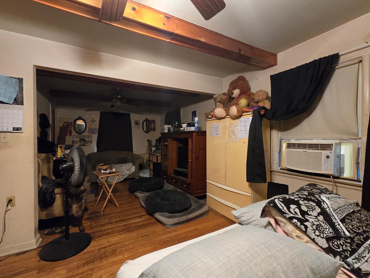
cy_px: 143
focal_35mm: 14
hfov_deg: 102.0
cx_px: 175
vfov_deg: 85.6
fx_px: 150
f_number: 2.2
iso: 1250
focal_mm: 2.2
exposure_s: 1/60
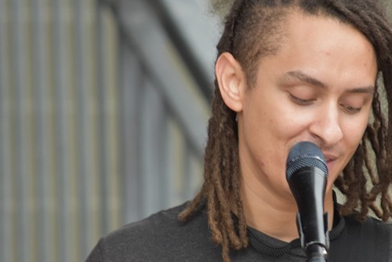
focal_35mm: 840
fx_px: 9152
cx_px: 288
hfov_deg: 2.5
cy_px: 147
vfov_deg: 1.6
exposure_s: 1/125
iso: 900
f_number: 5.6
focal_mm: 280
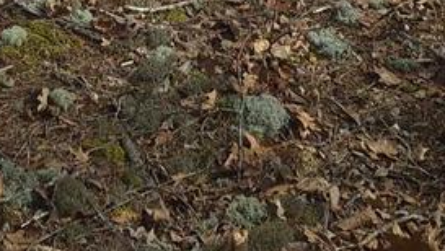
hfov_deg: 16.1
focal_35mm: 132
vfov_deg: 7.7
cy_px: -559
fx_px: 1559
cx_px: 82
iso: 25
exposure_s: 1/718
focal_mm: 5.4
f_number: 1.8
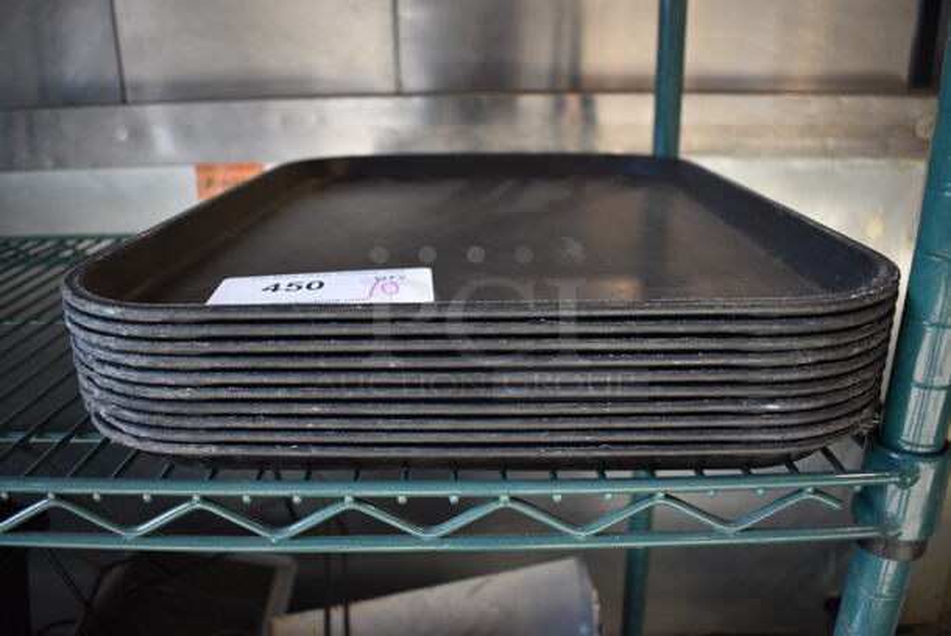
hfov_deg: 67.3
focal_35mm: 27
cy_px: 318
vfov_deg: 48.0
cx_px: 476
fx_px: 714
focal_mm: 18
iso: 800
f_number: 3.5
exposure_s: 1/200
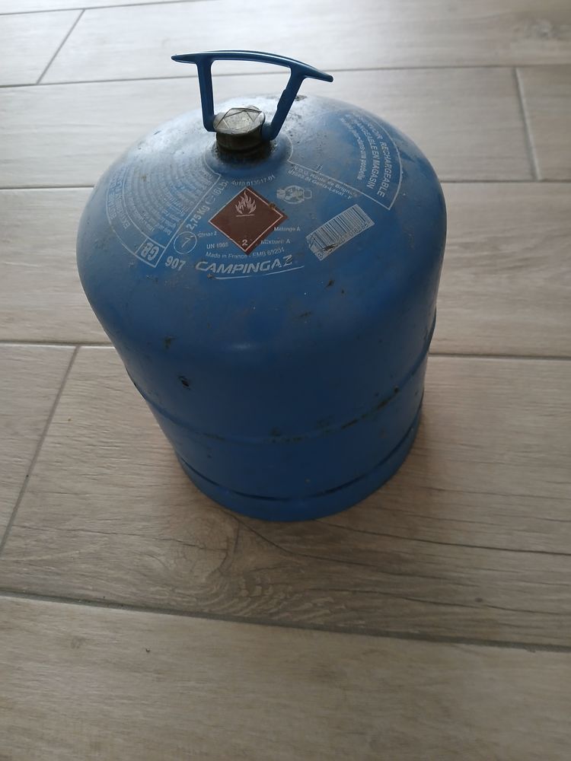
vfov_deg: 67.3
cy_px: 380
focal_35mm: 26
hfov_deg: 53.1
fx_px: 572
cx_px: 286
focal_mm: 3.98
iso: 320
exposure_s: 1/33.3
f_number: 1.8
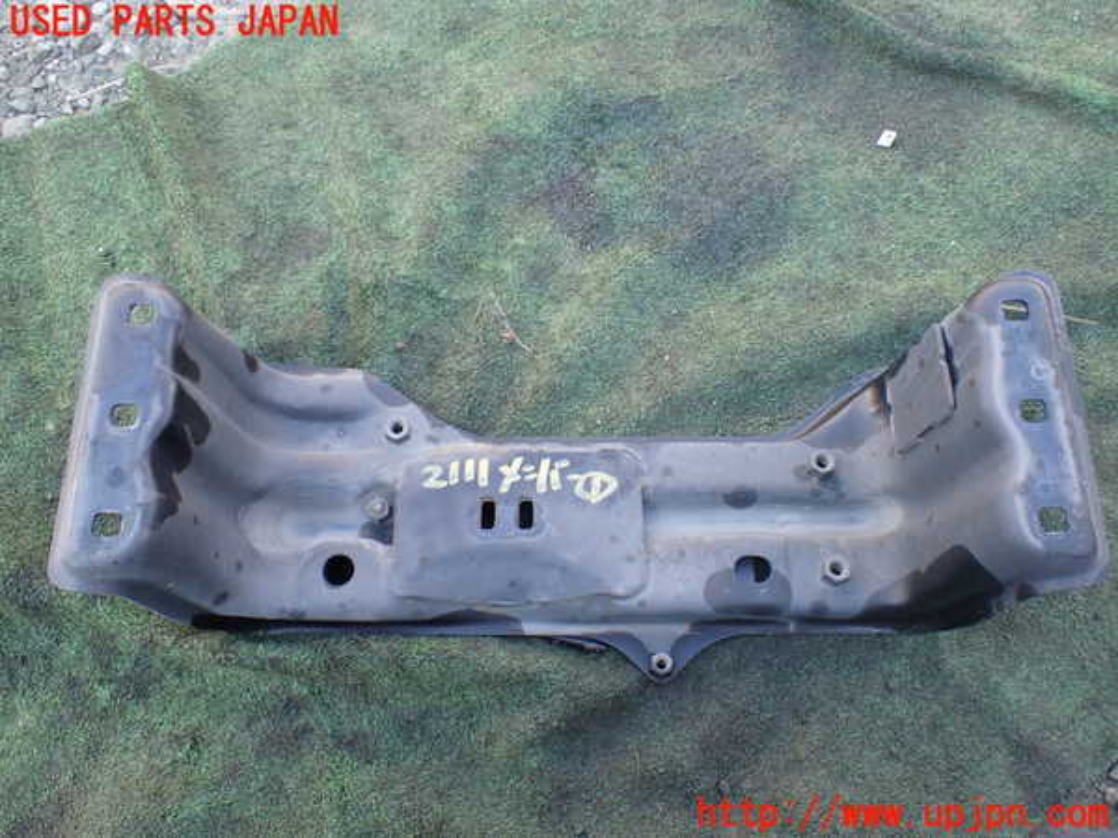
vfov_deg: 46.8
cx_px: 559
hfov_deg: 60.0
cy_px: 419
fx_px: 969
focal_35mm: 30
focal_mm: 5.4
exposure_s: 1/125
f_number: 2.3
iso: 100
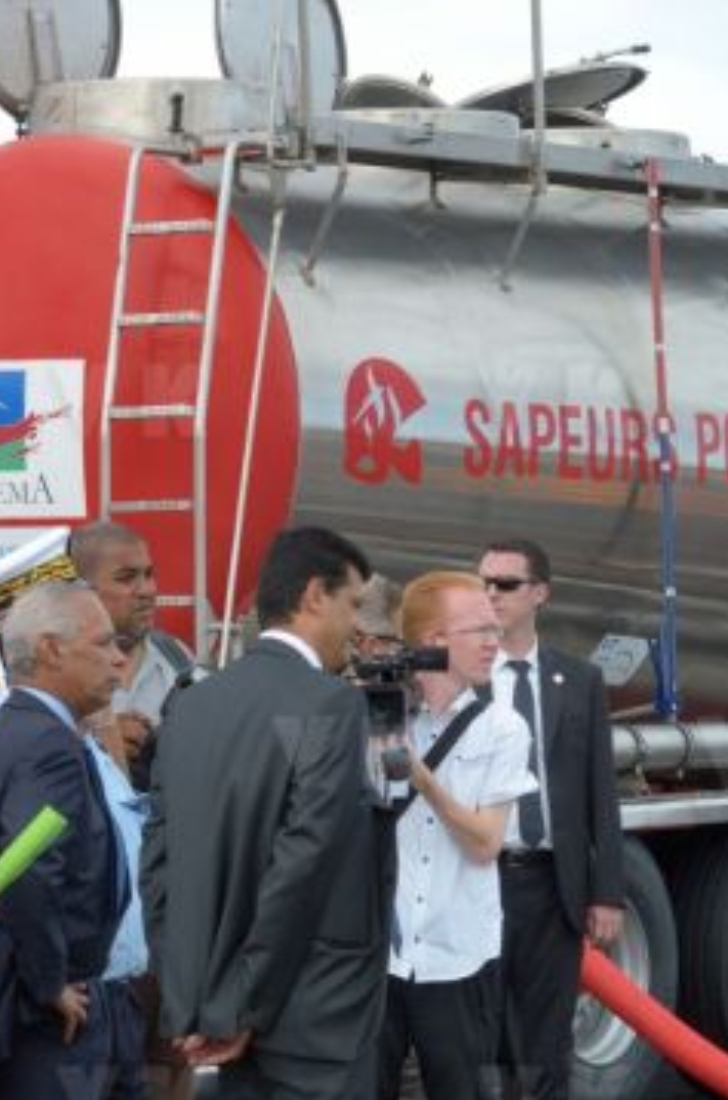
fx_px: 5364
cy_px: 823
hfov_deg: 7.7
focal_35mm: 176
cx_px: 131
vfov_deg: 11.7
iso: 400
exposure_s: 1/250
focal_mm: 70
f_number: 11
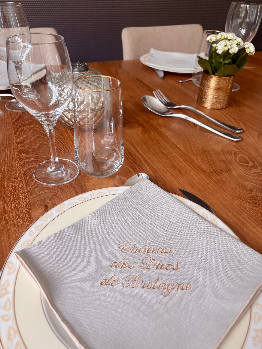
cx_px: 131
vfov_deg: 67.3
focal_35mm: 26
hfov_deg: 53.1
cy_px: 174
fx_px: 262
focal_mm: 5.96
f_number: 1.6
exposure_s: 1/60
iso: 160
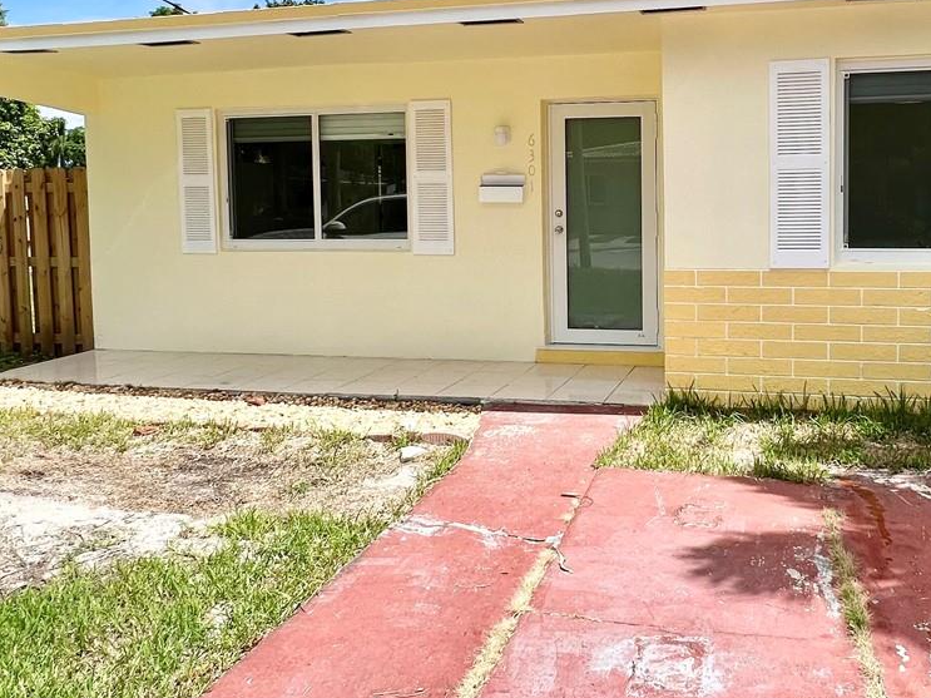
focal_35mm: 28
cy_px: 246
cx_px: 614
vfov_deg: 49.1
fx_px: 753
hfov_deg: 62.0
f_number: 1.8
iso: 32
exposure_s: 1/1488
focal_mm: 1.57
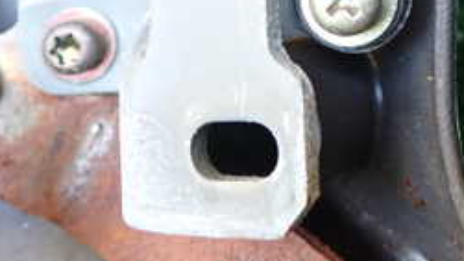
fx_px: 959
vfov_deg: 14.6
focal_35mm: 78
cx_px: 494
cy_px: -109
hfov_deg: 25.5
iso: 200
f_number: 2.3
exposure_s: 1/30
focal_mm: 5.4
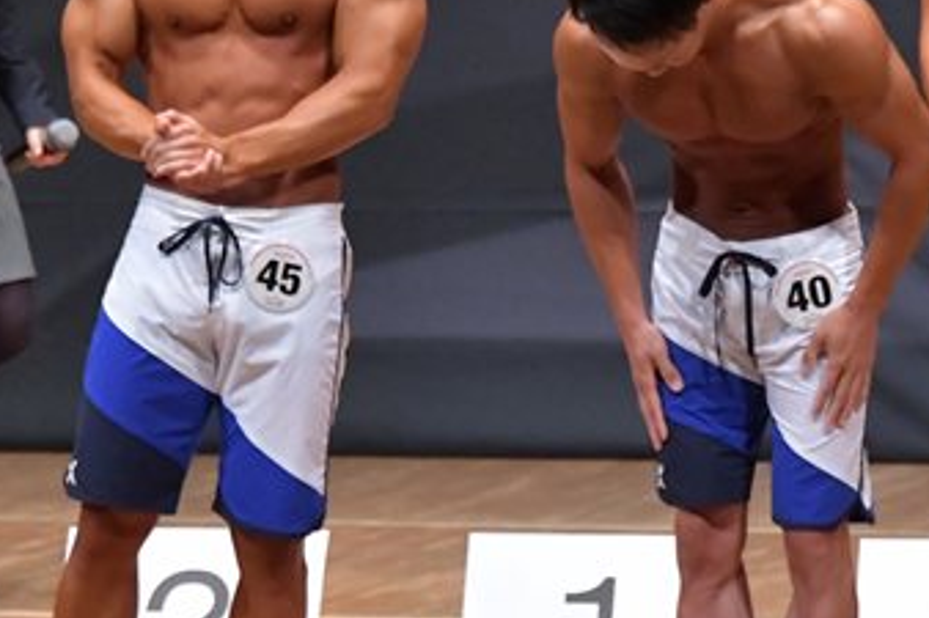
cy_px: 255
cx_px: 518
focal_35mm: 585
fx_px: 15088
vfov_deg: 2.3
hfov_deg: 3.5
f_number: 5.6
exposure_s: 1/400
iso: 8000
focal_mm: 170
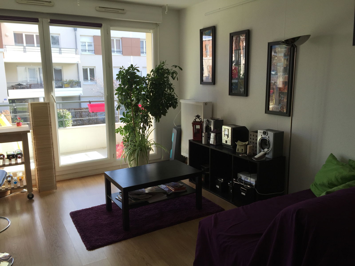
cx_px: 178
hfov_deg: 61.7
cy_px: 133
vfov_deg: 48.2
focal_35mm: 29
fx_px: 297
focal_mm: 4.15
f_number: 2.2
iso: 32
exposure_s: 1/168
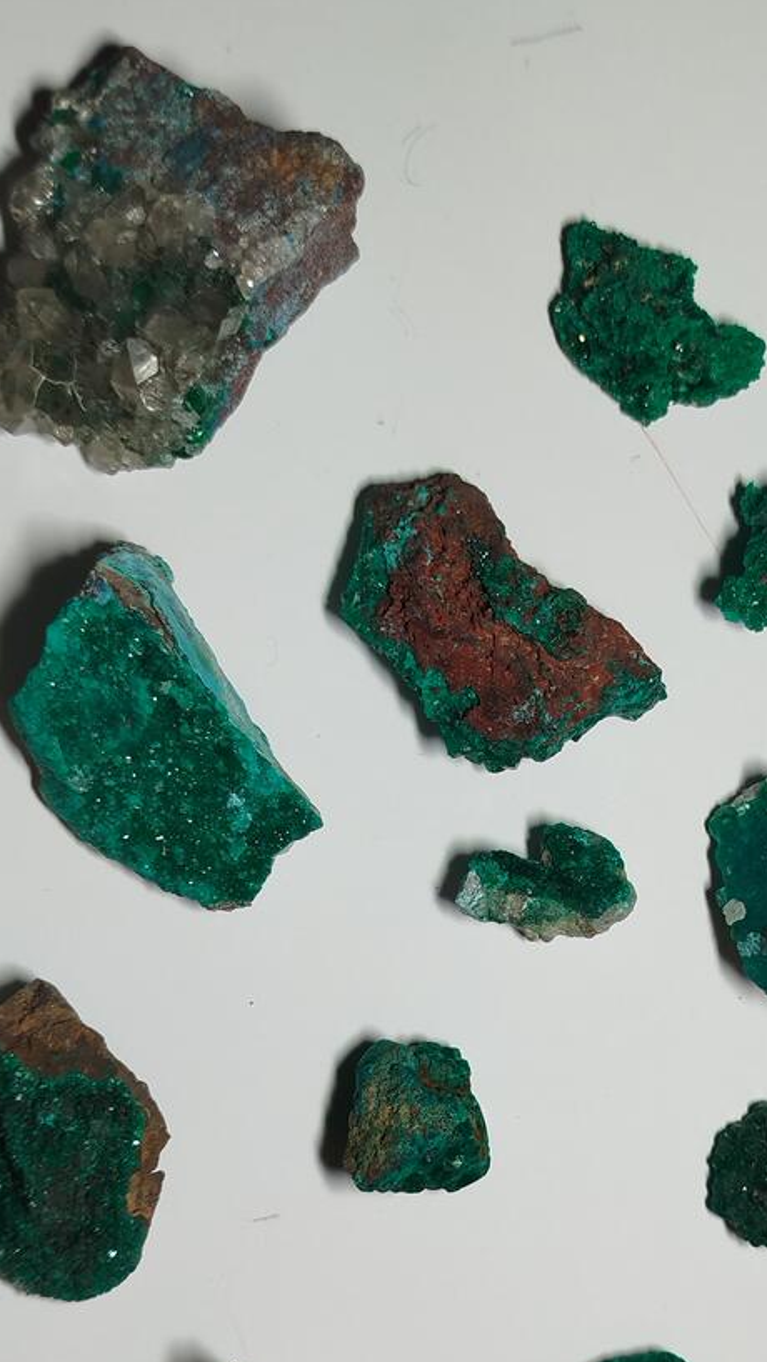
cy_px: 822
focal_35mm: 55
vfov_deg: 37.7
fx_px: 1987
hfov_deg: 21.7
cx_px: 569
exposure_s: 1/180
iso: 50
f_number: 1.7
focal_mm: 5.31
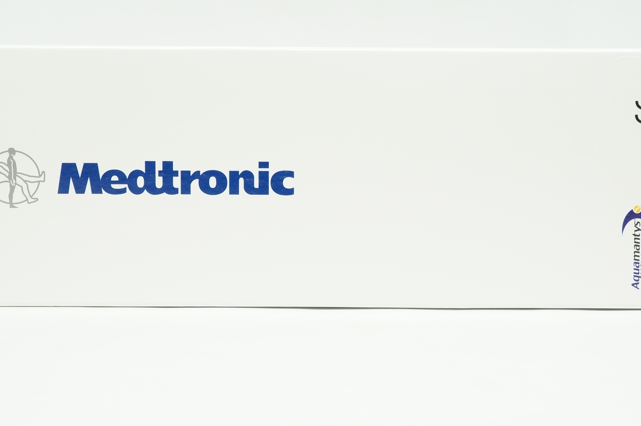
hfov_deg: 30.1
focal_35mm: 67
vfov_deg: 20.3
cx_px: 349
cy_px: 180
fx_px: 1192
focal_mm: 28
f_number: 7.1
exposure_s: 1/30
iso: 400
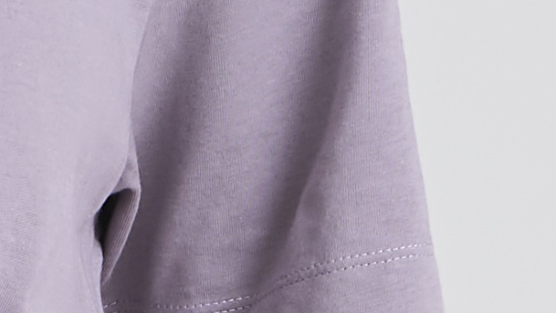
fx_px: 19452
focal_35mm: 1319
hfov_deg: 1.6
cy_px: 2265
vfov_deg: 0.9
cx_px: -593
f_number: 9
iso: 160
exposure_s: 1/160
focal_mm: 130
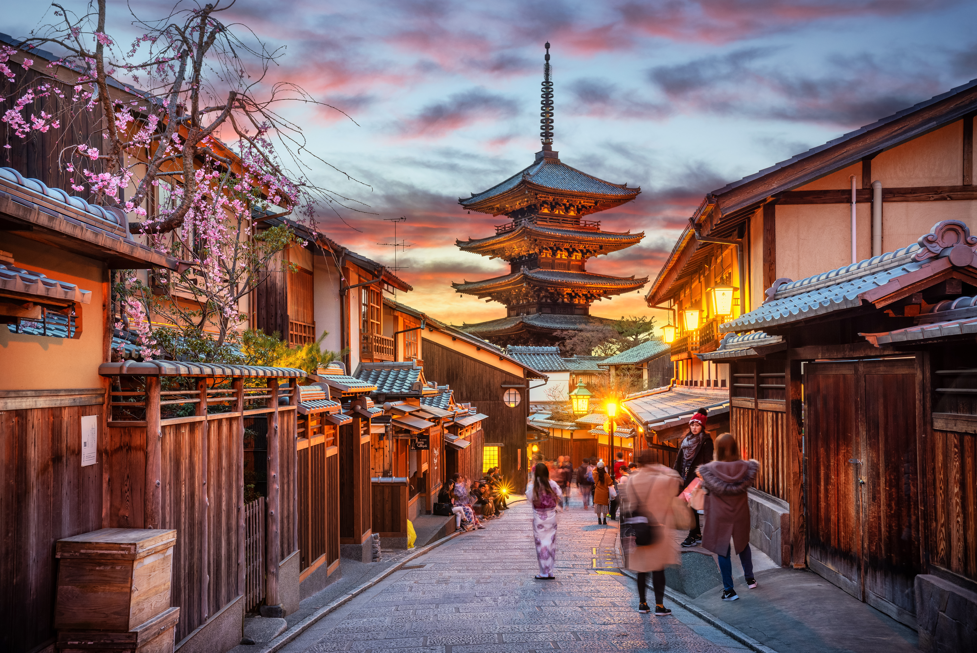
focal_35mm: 35
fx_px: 951
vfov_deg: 37.9
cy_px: 326
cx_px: 488
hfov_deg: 54.4
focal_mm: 35
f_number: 8
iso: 100
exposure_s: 2
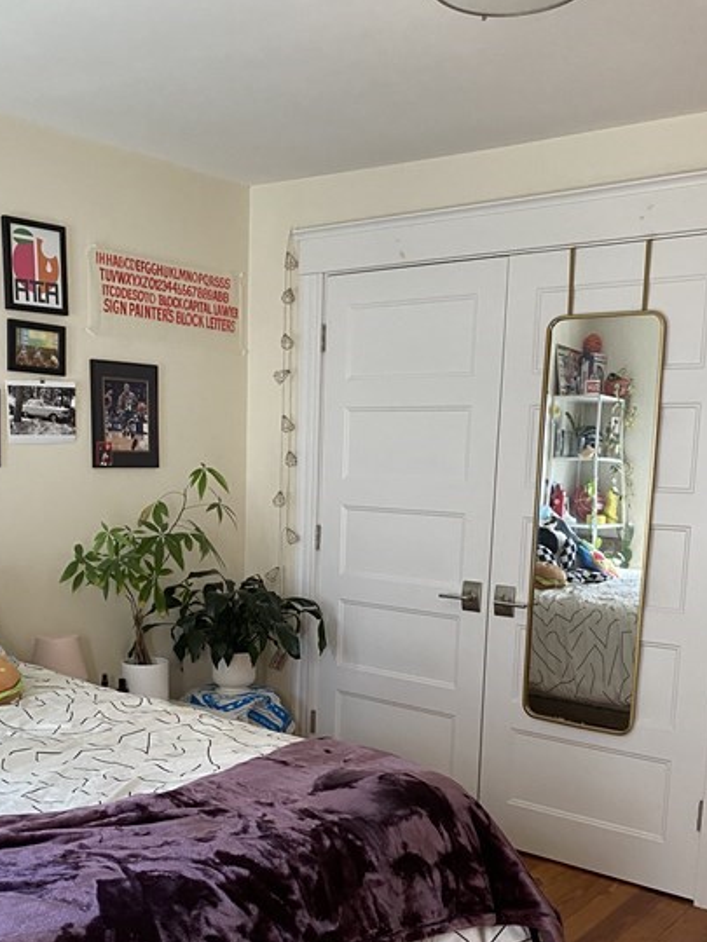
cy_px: 635
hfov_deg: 38.6
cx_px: 309
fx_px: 1008
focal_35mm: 37
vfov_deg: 49.2
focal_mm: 4.25
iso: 200
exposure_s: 1/60
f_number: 1.8
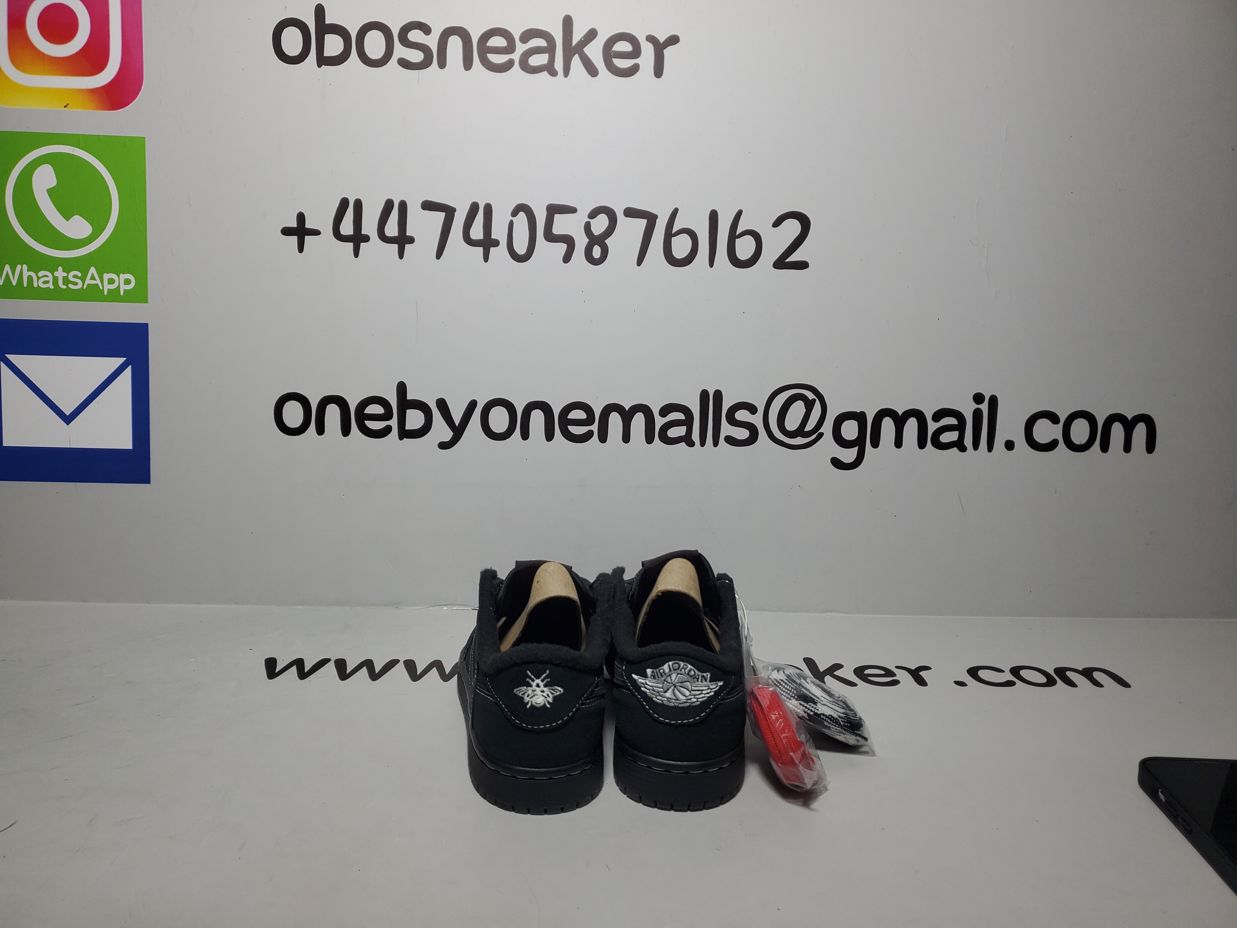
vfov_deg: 53.1
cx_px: 618
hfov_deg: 67.3
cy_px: 464
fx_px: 929
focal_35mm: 26
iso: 50
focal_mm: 4.3
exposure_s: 1/634
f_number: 1.5
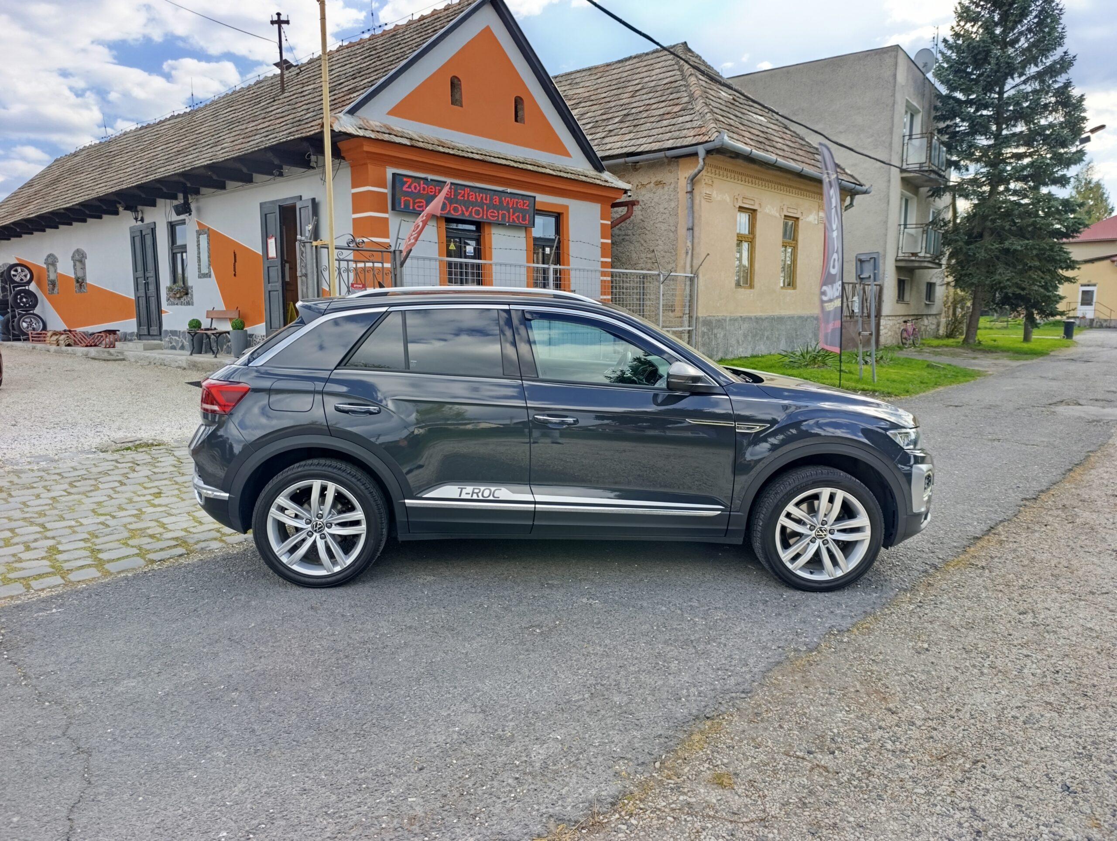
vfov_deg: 59.0
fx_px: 743
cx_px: 558
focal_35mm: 23
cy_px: 420
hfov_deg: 73.8
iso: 50
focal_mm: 6.14
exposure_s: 1/132
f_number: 1.6
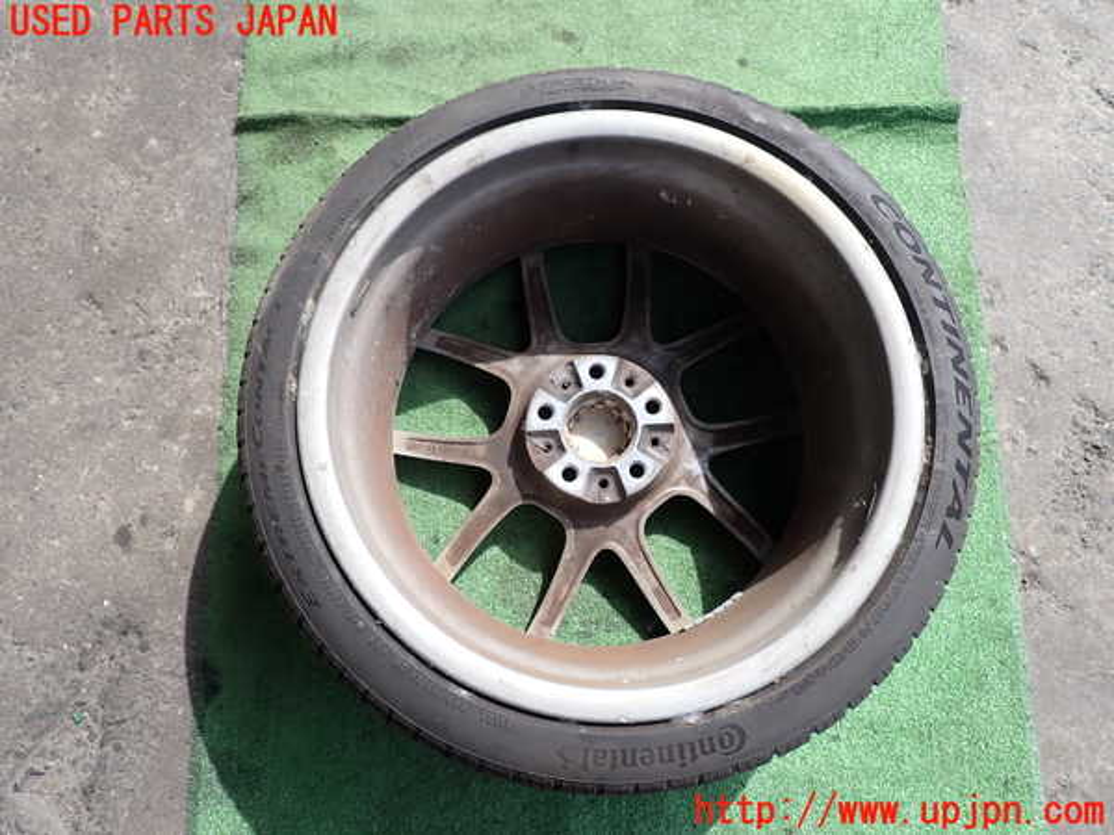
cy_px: 418
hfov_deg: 69.4
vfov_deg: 54.9
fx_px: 805
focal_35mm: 25
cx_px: 557
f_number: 2.8
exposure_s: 1/500
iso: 100
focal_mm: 4.5
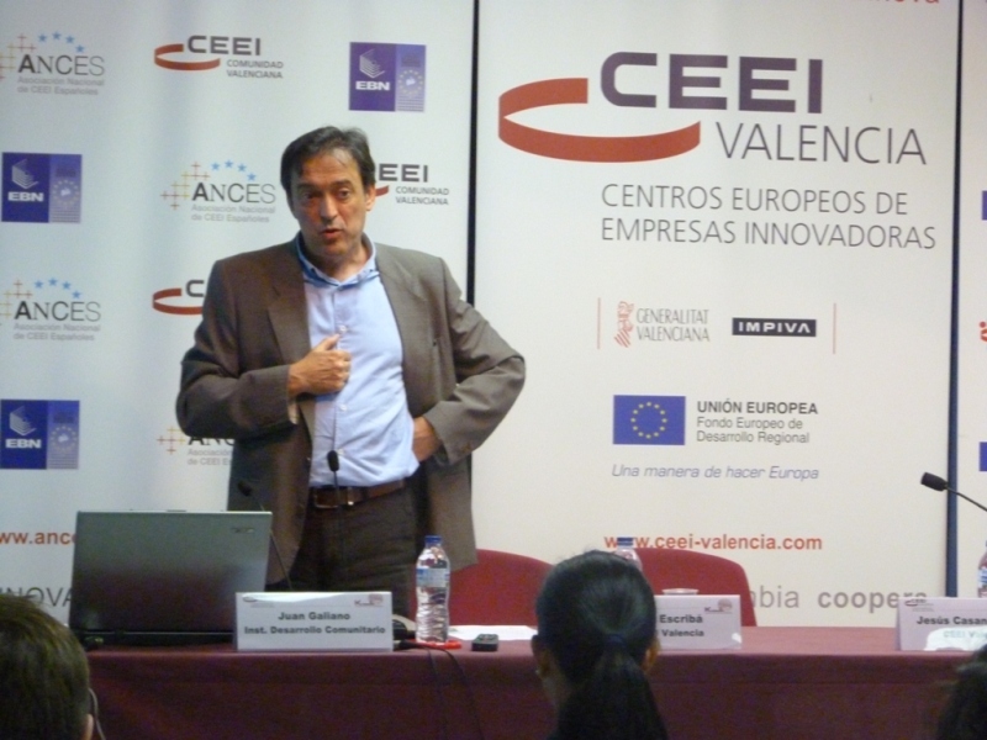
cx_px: 494
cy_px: 370
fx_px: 3422
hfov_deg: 16.4
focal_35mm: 120
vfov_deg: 12.3
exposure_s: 1/40
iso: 800
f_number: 3.5
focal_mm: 21.6
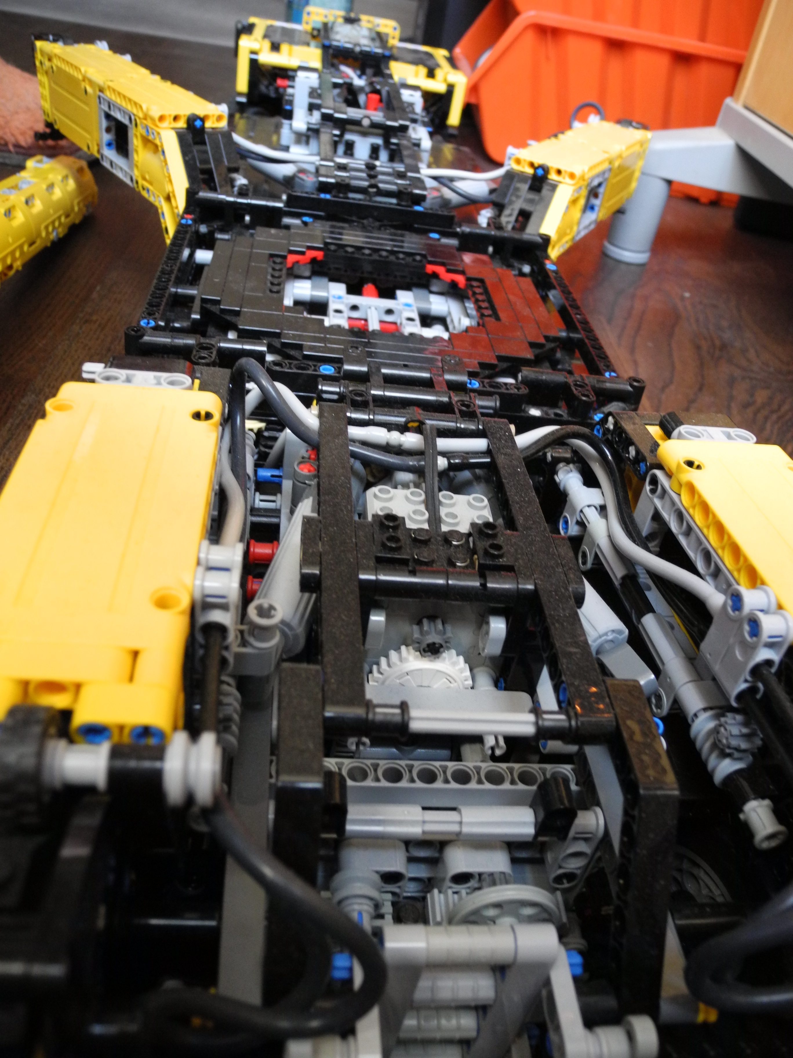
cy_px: 529
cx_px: 396
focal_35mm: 28
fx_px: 855
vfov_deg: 63.4
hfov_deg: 49.7
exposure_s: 1/25
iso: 400
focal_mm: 6
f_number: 2.8
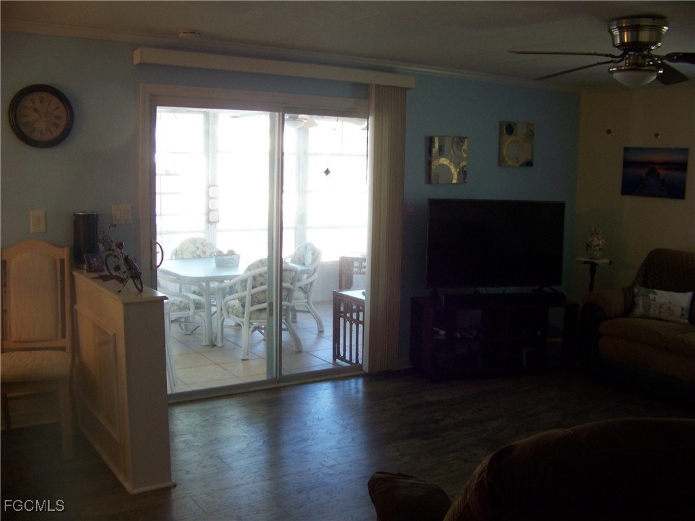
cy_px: 260
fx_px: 723
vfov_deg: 39.7
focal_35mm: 36
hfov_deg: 51.4
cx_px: 348
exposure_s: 1/30
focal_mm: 5.85
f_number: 2.8
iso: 125
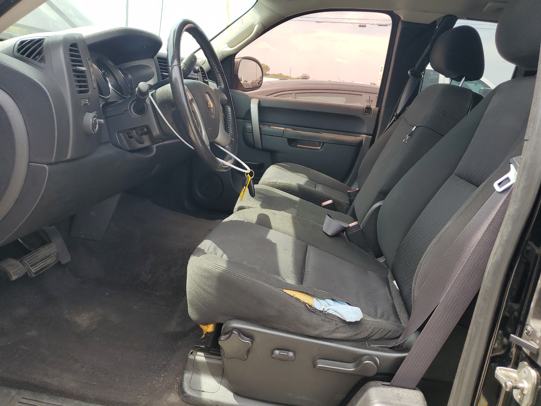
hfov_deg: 67.3
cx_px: 270
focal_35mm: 26
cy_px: 203
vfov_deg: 53.1
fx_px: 406
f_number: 1.5
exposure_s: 1/500
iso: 50
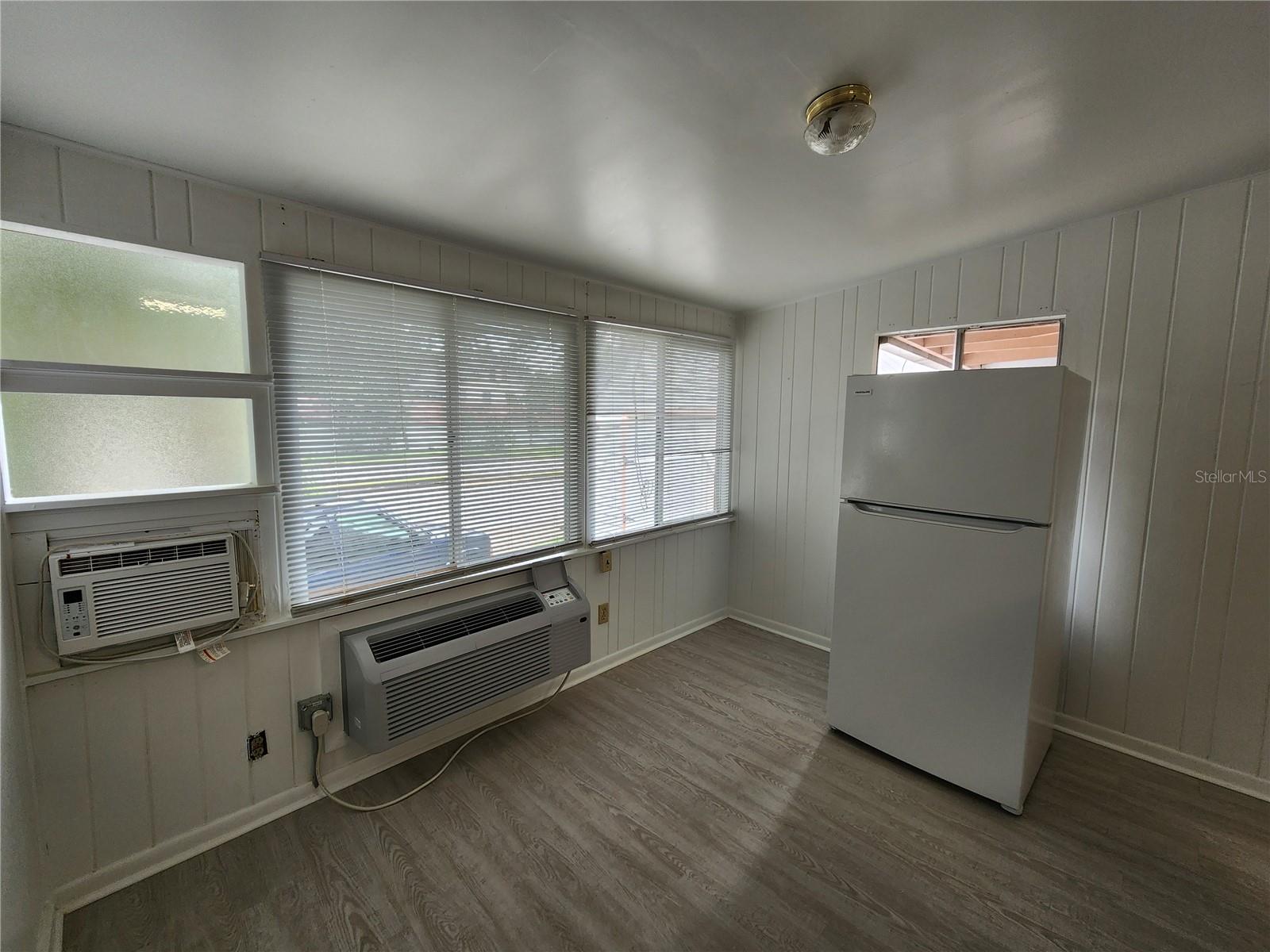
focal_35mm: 13
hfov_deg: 106.2
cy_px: 476
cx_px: 635
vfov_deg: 89.9
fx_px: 477
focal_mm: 2.2
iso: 100
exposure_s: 1/120
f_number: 2.2
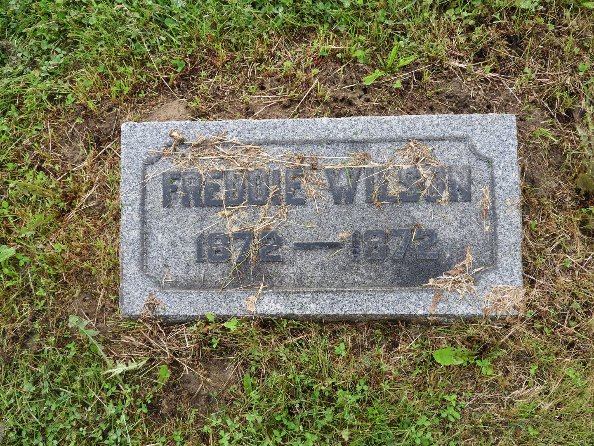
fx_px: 566
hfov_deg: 55.4
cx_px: 297
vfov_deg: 42.9
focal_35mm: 33
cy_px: 223
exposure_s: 1/160
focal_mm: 5.9
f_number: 3.6
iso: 100
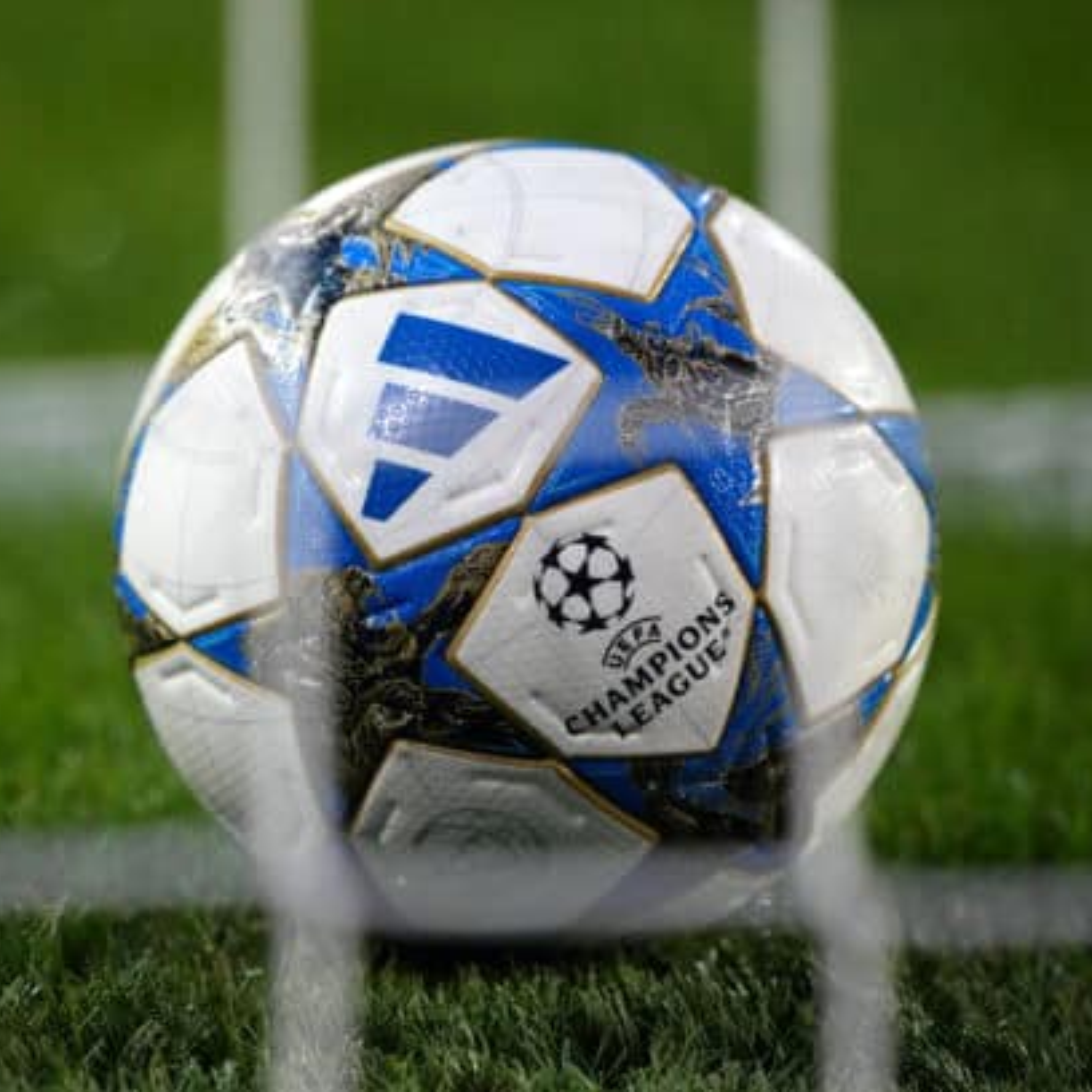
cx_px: 309
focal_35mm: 513
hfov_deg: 3.4
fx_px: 18309
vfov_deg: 3.4
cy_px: 546
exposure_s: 1/2000
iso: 3200
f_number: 2.8
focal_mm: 400
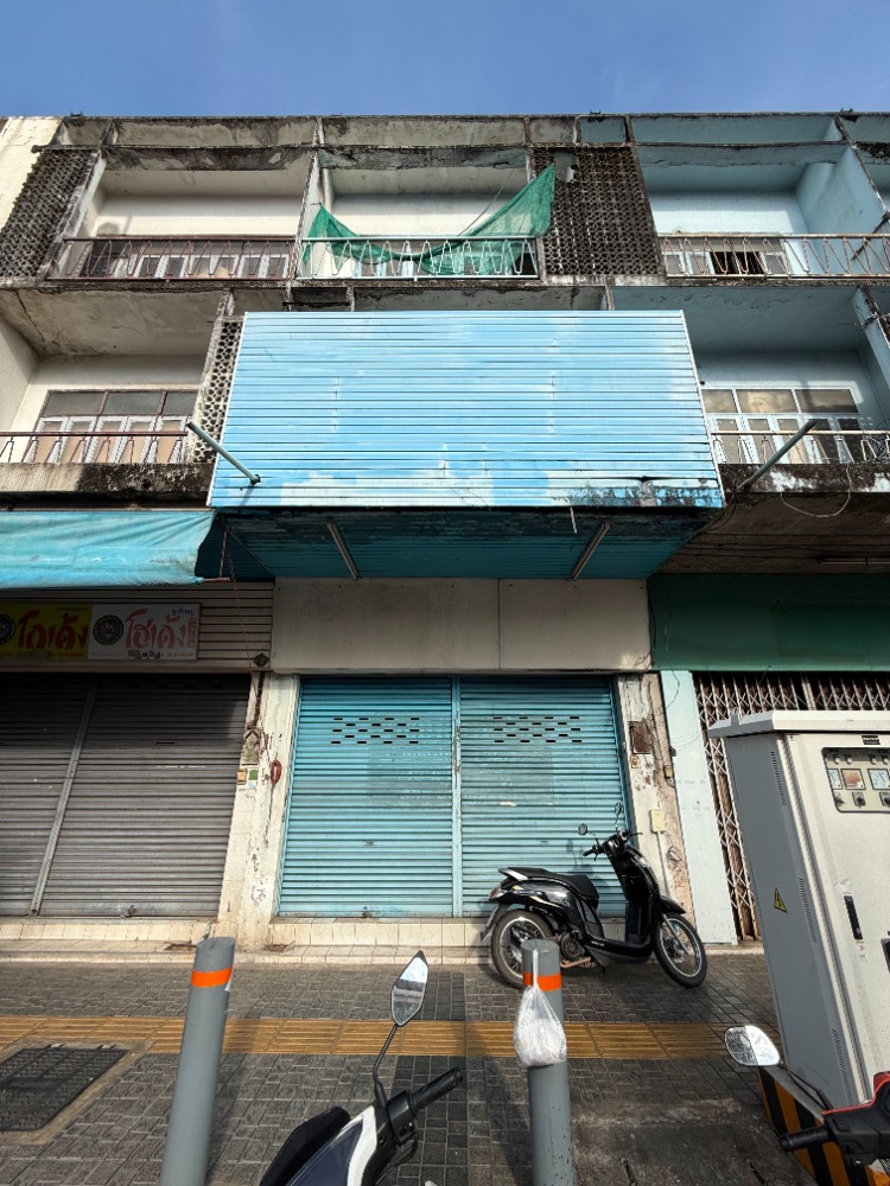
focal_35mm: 14
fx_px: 480
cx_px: 445
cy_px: 593
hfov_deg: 85.7
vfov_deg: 102.1
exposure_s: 1/1189
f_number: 2.2
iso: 50
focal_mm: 2.22
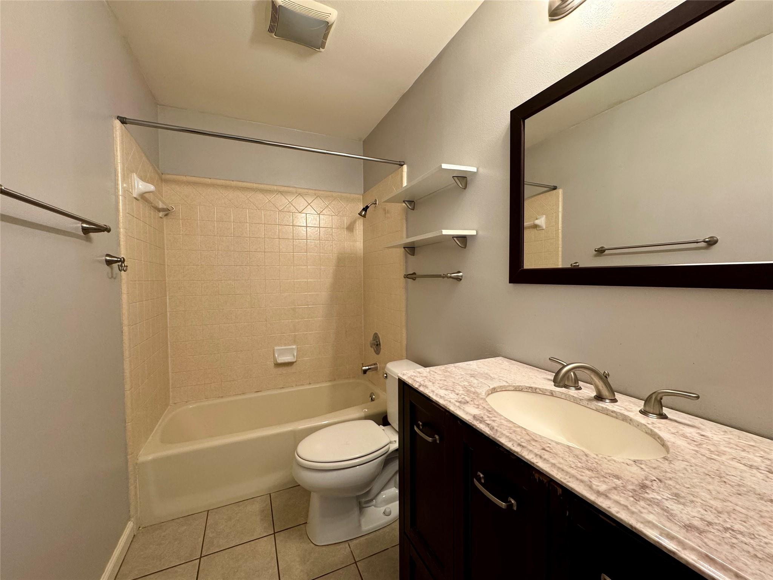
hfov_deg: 102.1
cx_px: 386
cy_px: 290
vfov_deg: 85.7
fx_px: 313
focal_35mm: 14
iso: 200
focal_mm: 2.22
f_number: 2.2
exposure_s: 1/60
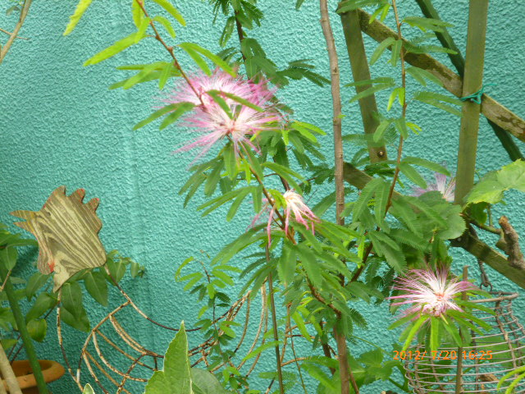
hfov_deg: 30.7
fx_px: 955
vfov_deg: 23.3
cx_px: 262
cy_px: 197
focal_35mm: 63
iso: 125
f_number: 4.7
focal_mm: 11.2
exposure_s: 1/80
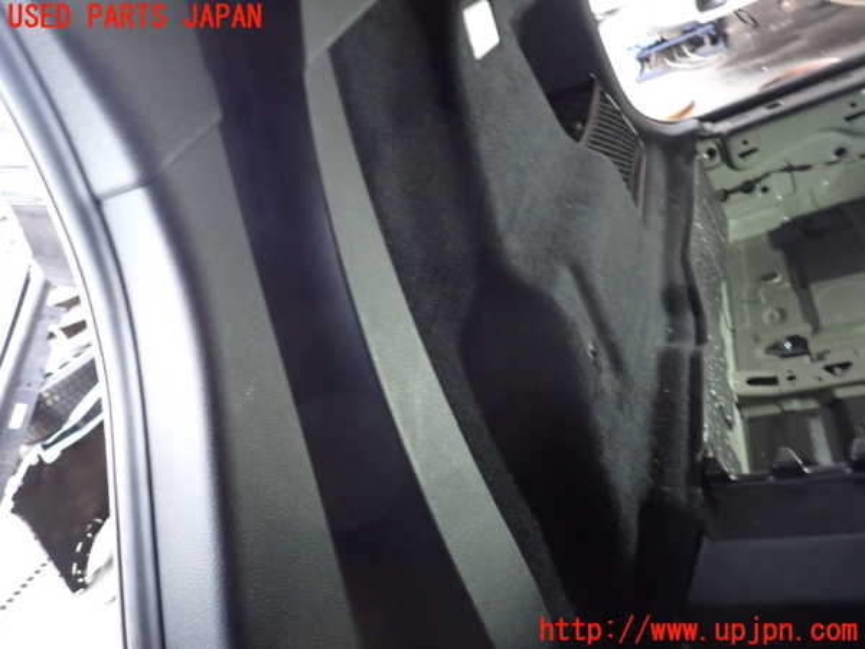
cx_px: 432
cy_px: 324
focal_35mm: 25
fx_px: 625
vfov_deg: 54.9
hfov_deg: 69.4
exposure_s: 1/25
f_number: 2
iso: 800
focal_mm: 4.5
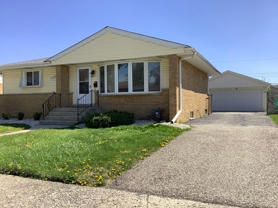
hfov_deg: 58.4
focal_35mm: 31
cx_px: 139
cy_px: 104
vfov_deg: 45.4
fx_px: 249
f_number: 2.4
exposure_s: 1/1148
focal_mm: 3.3
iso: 25
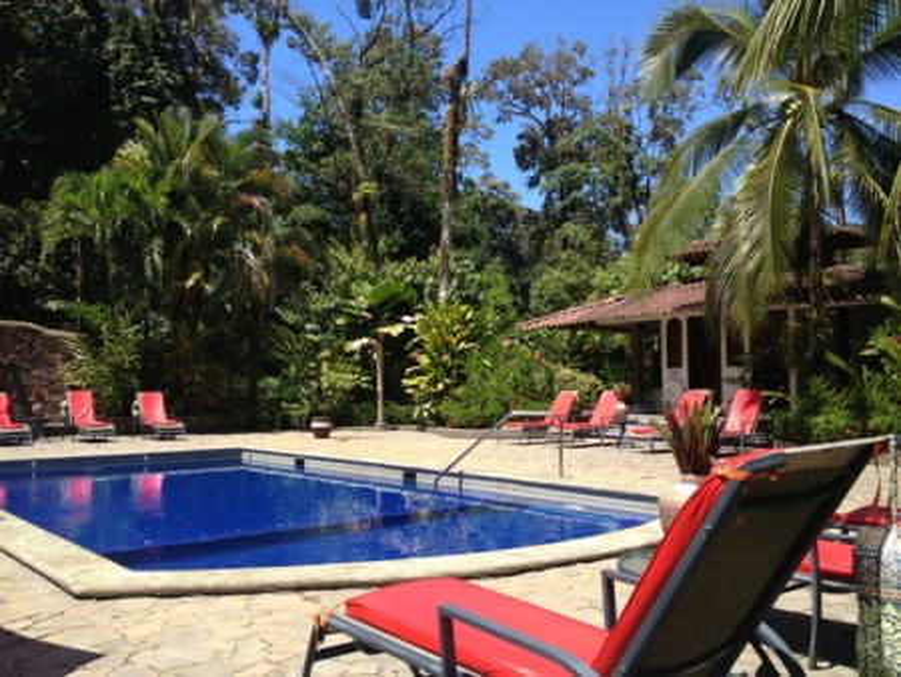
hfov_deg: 52.6
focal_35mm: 35
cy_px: 338
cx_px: 450
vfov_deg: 40.7
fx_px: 911
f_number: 2.4
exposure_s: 1/1004
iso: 50
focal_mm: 4.28
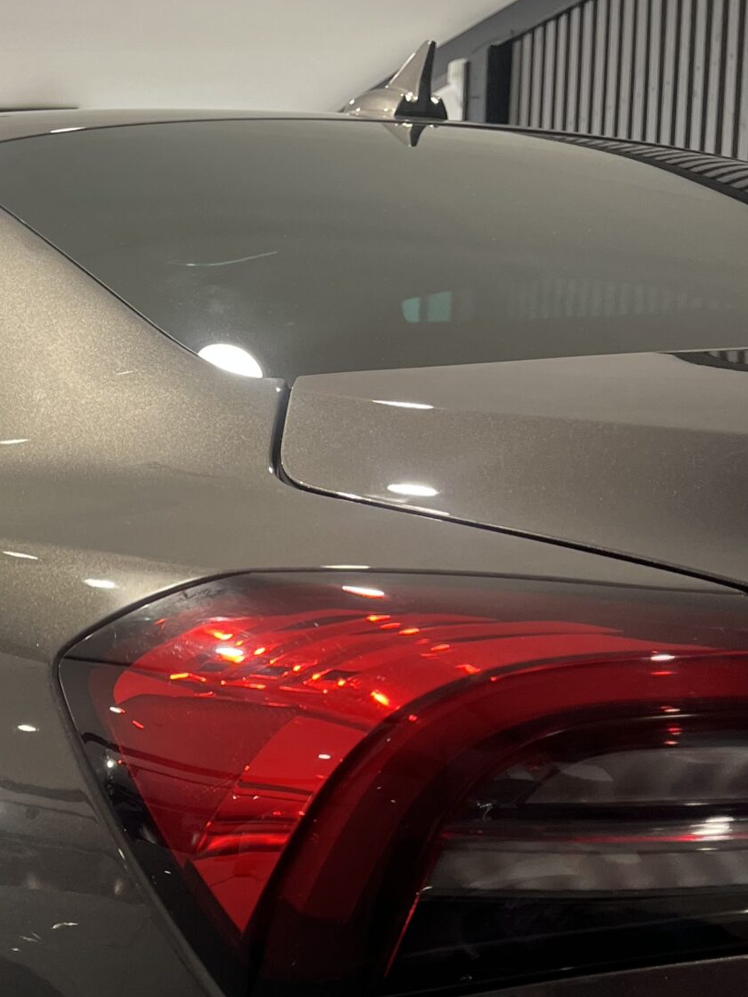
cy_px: 959
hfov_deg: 23.5
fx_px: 1700
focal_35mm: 59
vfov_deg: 30.7
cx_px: -41
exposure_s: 1/100
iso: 80
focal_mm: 5.1
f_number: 1.6
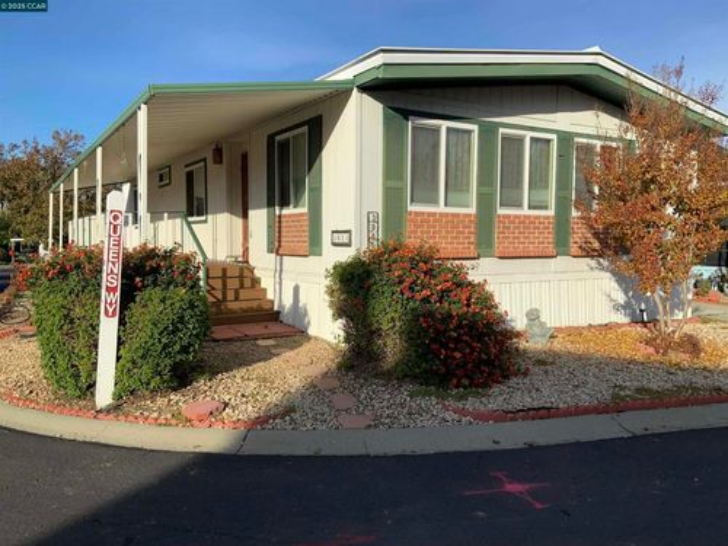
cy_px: 273
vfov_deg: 48.2
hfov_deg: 61.7
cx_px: 364
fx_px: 610
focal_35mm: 29
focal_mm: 3
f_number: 1.8
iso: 16
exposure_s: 1/2141
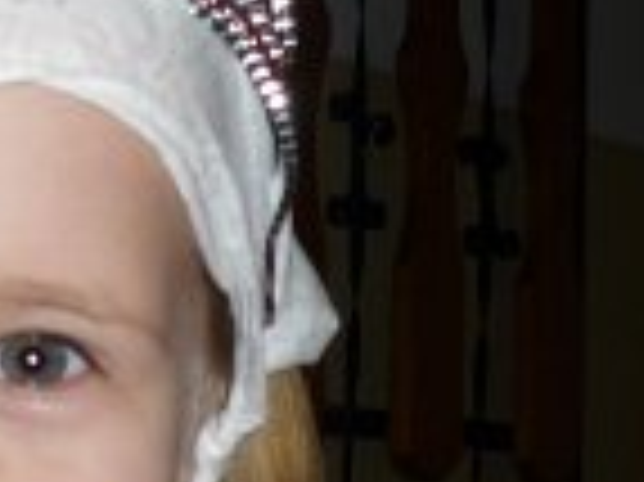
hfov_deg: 13.0
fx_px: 2751
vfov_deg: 10.0
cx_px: -113
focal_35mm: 148
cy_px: 410
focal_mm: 5.5
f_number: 2.8
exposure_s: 1/125
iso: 100
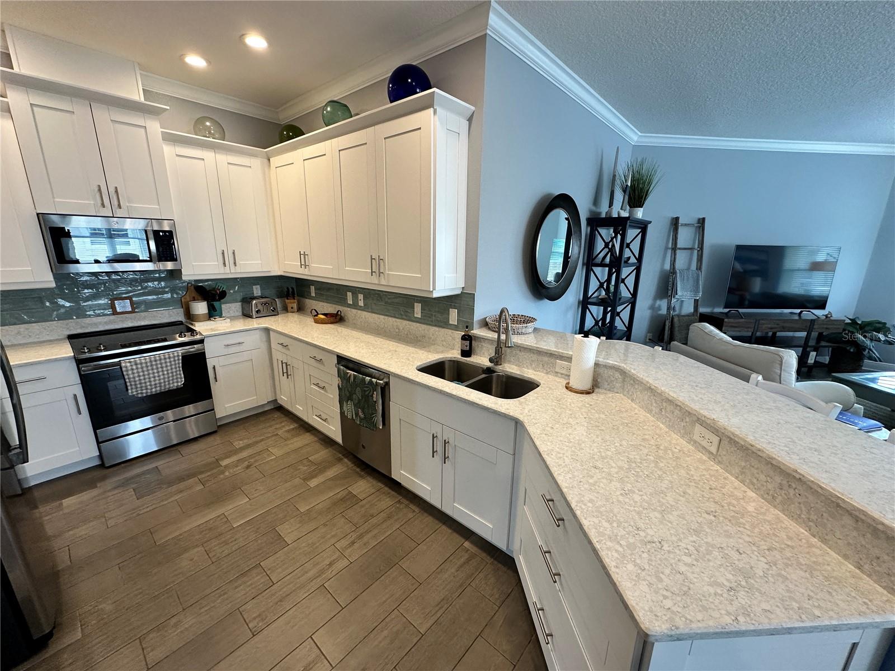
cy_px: 336
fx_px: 362
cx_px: 448
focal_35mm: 14
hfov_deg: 102.1
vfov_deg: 85.7
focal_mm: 2.22
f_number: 2.2
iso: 200
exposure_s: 1/120
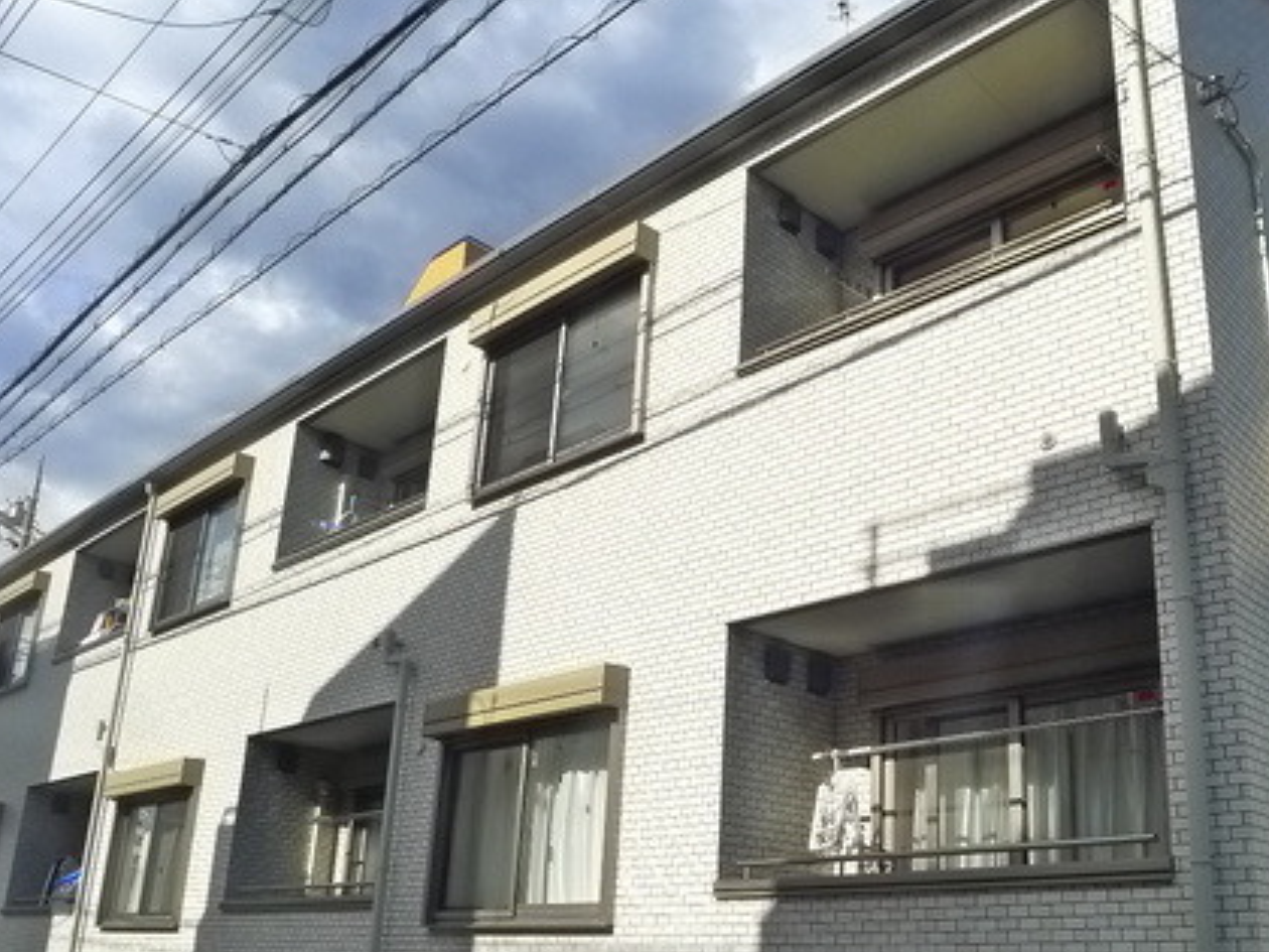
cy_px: 630
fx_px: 1466
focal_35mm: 40
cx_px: 825
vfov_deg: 35.6
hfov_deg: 46.2
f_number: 4
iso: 400
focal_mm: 5.1
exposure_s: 1/800
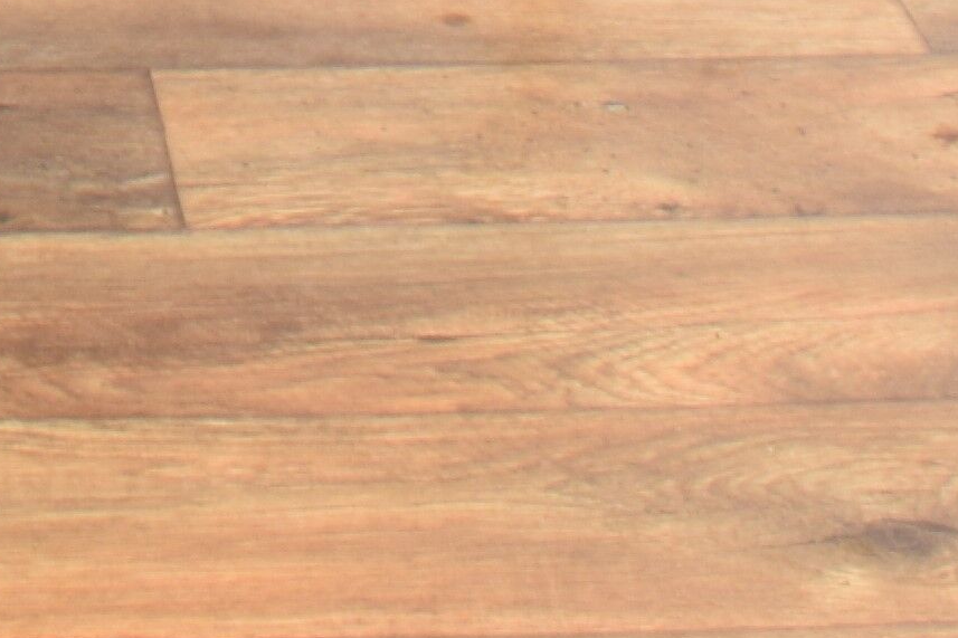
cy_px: -1503
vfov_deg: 6.4
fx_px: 5028
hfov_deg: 10.7
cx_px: -203
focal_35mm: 189
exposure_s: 4
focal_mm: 18
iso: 100
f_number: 22
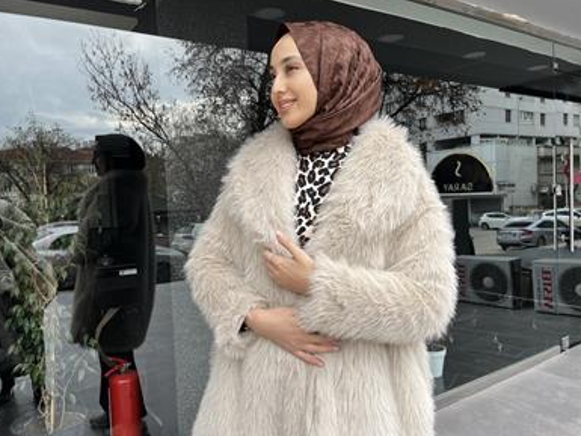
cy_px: 216
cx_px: 281
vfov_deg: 51.4
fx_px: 453
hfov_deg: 65.3
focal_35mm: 27
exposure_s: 1/343
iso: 50
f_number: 1.6
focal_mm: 5.1
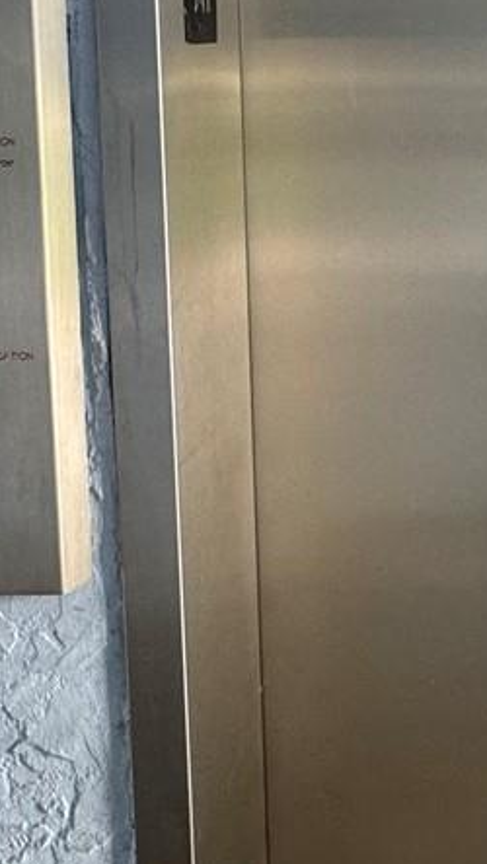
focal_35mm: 55
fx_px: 1262
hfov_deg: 20.0
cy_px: 160
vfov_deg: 36.4
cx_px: 637
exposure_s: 1/99
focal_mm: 2.22
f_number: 2.2
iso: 160
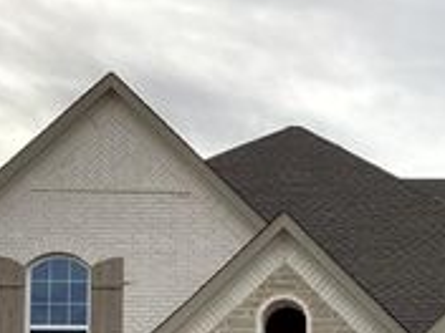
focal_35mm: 88
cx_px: 420
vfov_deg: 15.8
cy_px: 448
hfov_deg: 21.6
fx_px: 1131
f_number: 2.4
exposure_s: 1/1508
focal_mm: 3.3
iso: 25
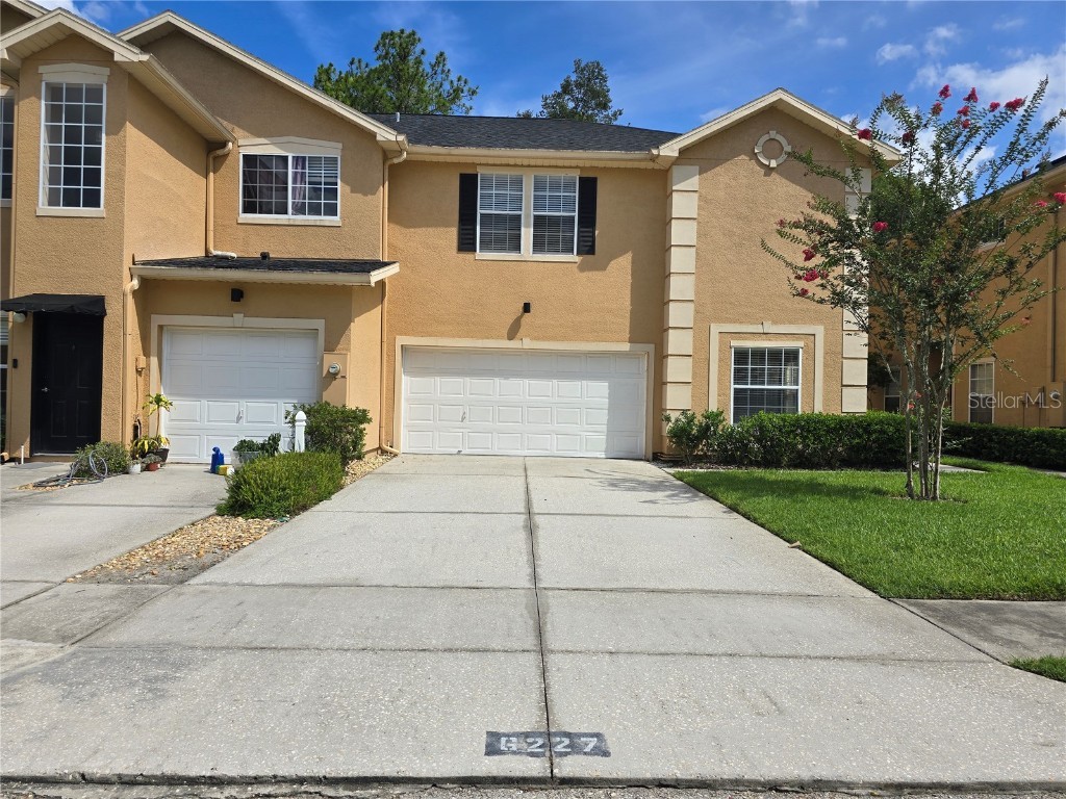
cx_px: 533
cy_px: 400
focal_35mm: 23
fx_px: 708
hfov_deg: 73.9
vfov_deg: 58.9
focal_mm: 6.3
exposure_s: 1/1422
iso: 12
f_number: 1.7
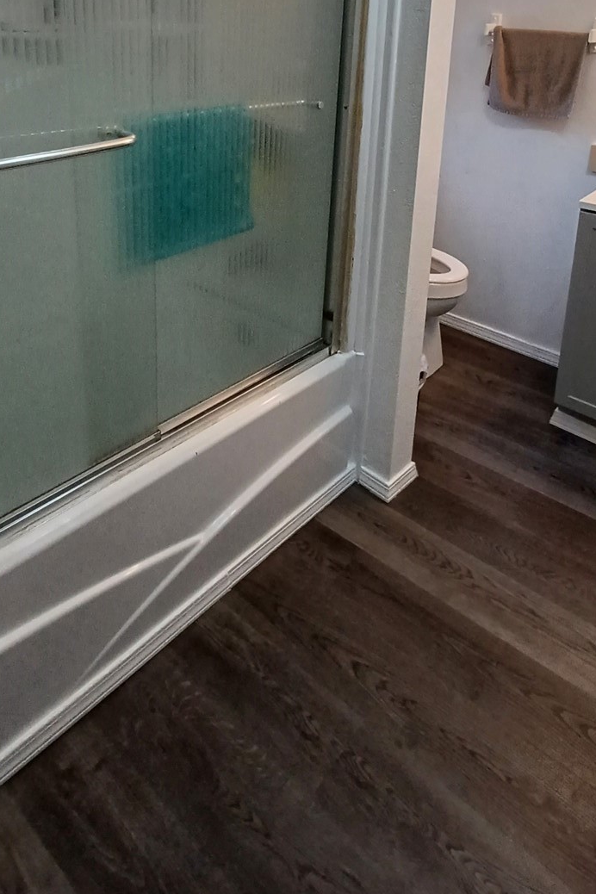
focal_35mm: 25
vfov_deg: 66.0
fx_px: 621
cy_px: 198
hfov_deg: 51.3
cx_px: 295
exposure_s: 1/60
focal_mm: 1.42
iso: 100
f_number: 2.2
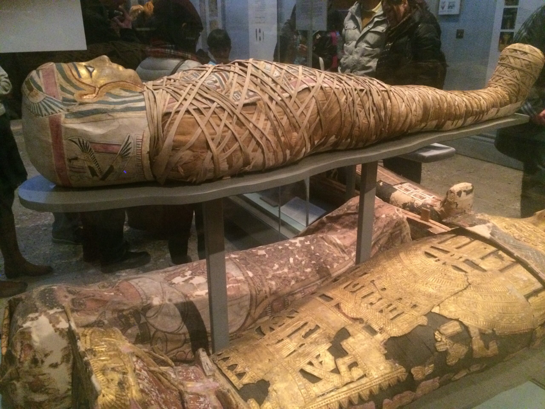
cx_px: 272
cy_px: 204
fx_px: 457
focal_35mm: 29
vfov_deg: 48.2
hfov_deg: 61.7
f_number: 2.2
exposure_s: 1/17
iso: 500
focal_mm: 4.15
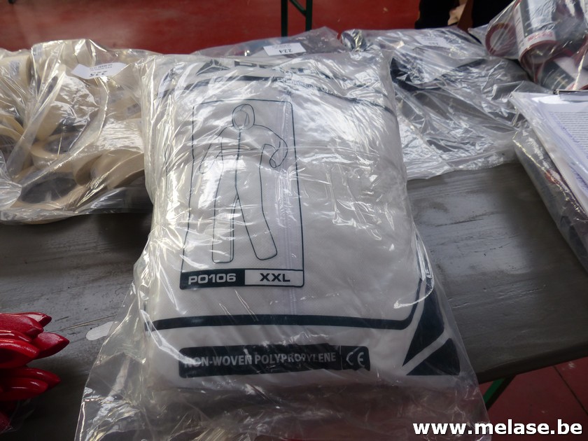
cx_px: 294
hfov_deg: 69.4
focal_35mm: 25
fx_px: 425
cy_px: 220
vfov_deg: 54.9
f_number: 2.8
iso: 100
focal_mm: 4.5
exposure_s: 1/100
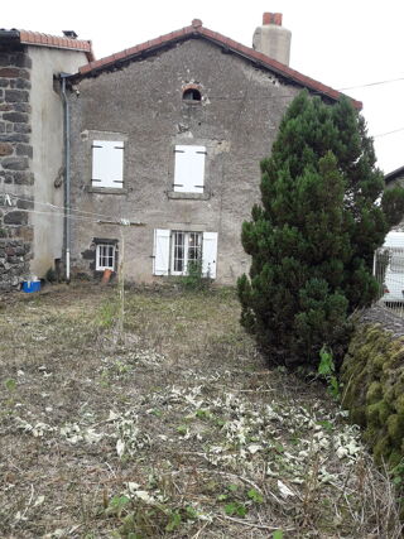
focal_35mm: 28
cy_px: 270
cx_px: 202
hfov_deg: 49.7
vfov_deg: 63.5
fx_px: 436
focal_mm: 3.7
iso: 40
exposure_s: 1/350
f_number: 1.9
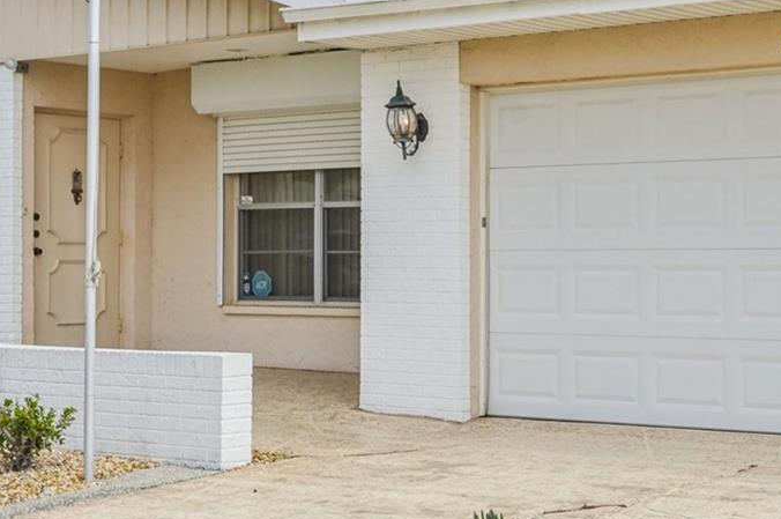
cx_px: 610
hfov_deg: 28.0
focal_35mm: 71
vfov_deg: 19.1
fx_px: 1538
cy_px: 224
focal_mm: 30
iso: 400
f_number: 8
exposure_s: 1/1250
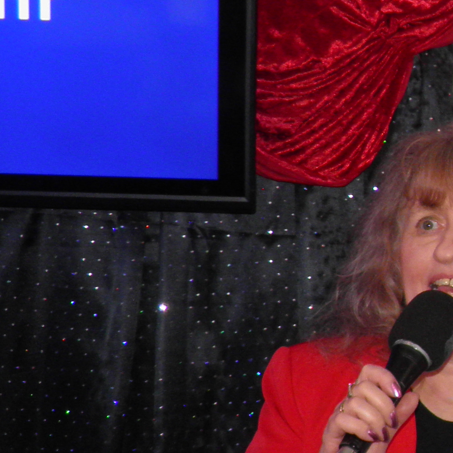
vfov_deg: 17.6
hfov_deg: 15.9
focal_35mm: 99
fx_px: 1466
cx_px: 713
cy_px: 243
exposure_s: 1/30
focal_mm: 4.9
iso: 100
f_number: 2.8
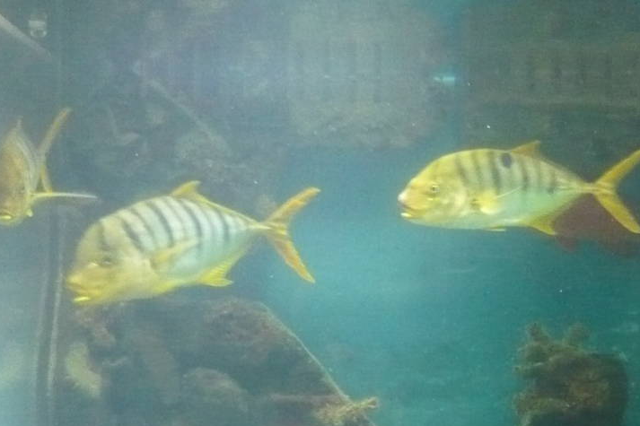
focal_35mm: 77
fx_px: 1368
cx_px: 454
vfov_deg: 17.5
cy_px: 366
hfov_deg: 26.1
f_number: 2.8
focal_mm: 5.5
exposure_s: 1/13
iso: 800
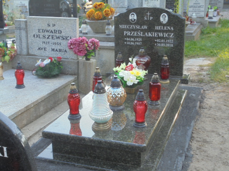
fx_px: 324
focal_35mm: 49
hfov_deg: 38.9
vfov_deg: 29.7
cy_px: 86
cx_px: 114
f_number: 4.8
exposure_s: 1/30
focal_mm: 8.9
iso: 100
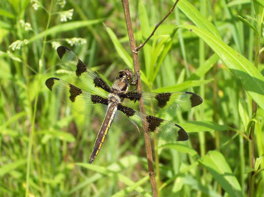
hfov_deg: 16.9
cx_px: 132
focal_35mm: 117
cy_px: 98
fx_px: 891
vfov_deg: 12.6
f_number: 4.8
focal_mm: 24
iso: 100
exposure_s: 1/250
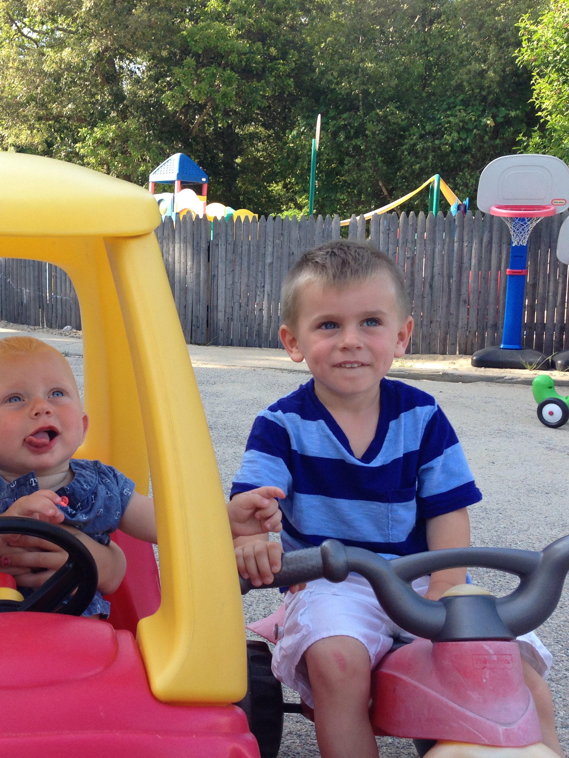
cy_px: 386
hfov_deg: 31.0
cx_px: 80
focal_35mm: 45
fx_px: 986
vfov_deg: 42.1
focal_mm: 4.12
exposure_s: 1/234
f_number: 2.4
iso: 50
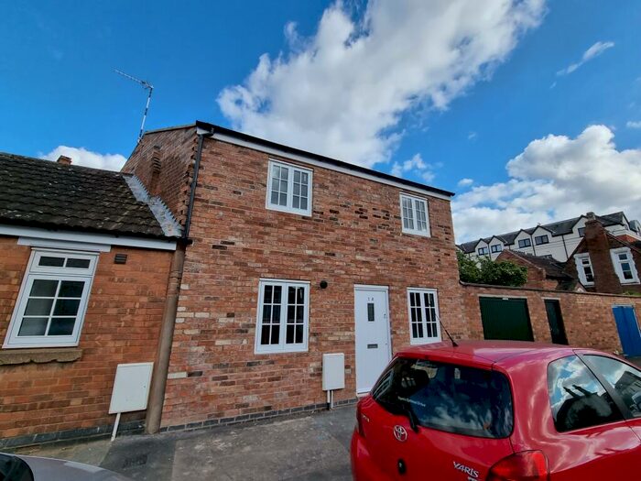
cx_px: 320
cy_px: 240
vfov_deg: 89.9
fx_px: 241
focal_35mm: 13
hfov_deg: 106.2
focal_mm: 2.2
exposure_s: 1/1408
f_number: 2.2
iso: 50
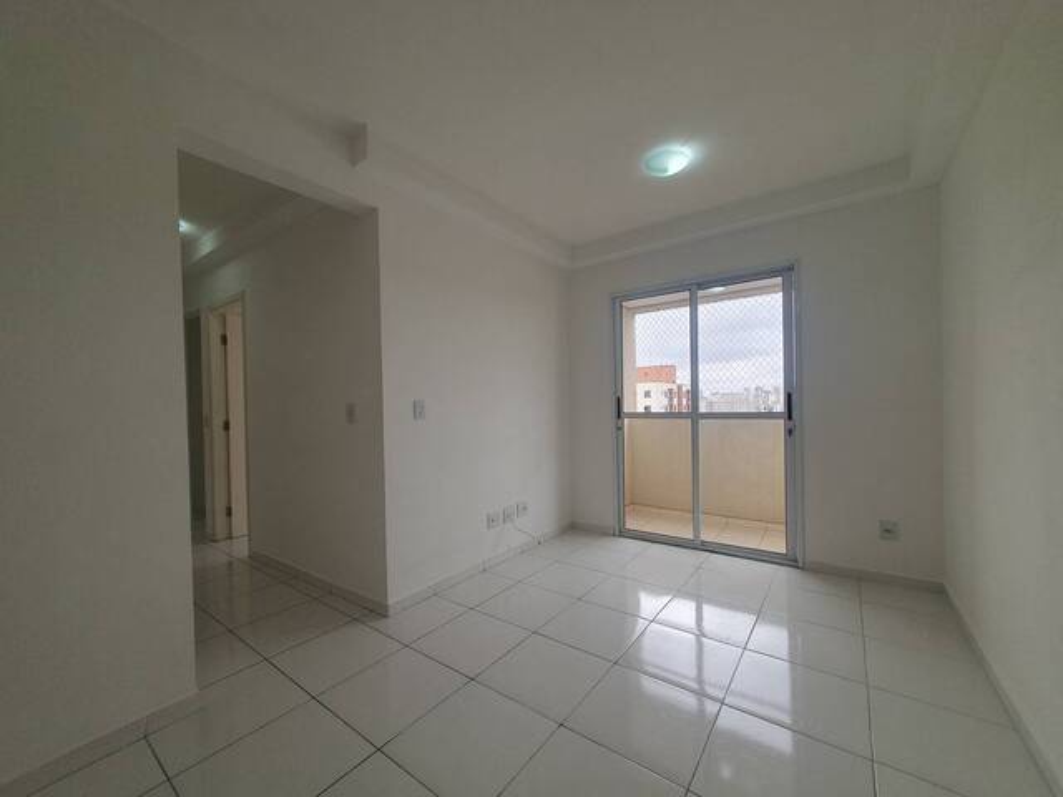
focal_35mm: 13
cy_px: 398
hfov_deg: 106.2
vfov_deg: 89.9
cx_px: 532
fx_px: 399
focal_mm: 1.8
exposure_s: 1/137
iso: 50
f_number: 2.2
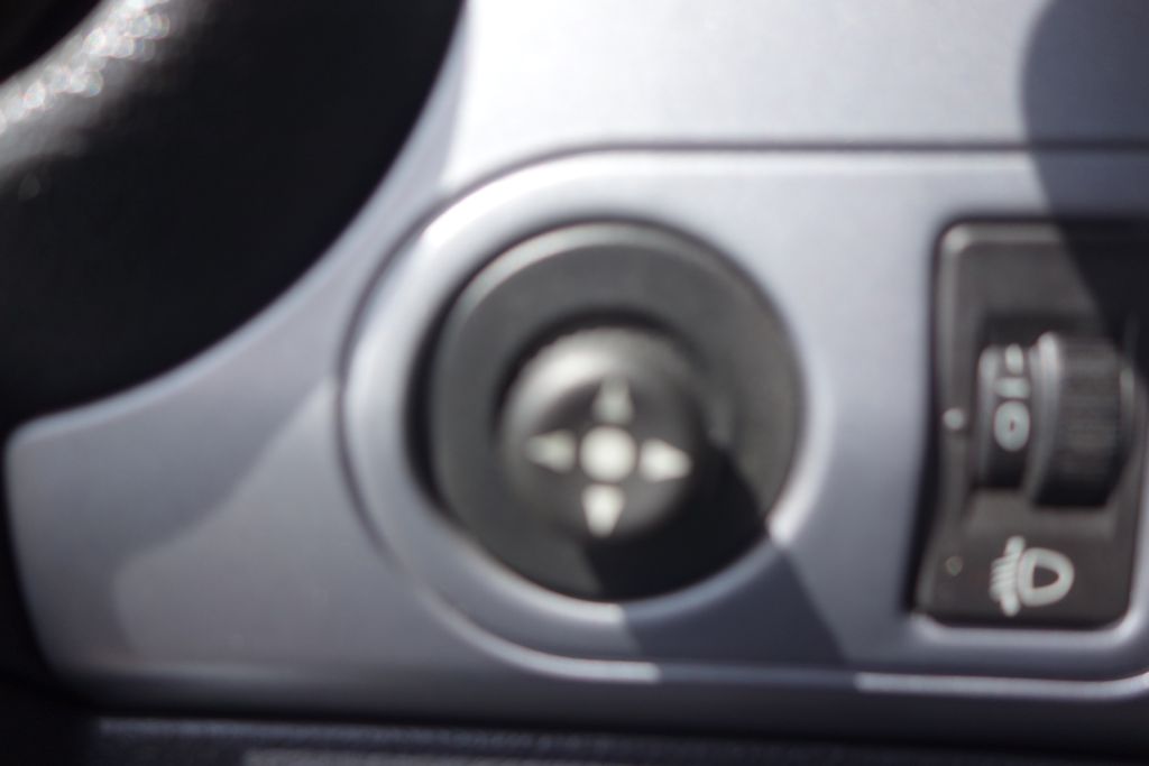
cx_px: 574
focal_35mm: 28
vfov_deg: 46.4
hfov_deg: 65.5
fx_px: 894
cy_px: 383
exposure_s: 1/500
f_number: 2.5
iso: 125
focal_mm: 10.4
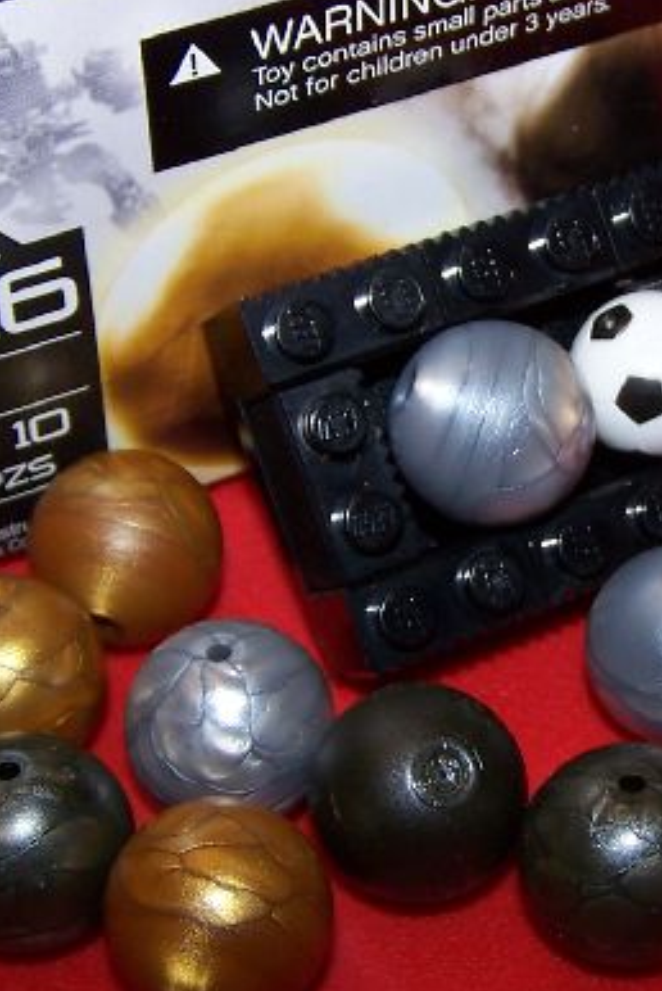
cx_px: 621
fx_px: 2230
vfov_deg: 25.0
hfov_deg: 16.6
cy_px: 406
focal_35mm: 81
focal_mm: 6.3
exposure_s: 1/60
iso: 80
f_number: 2.8
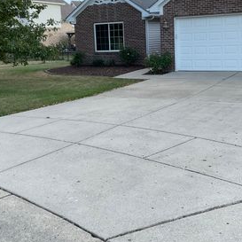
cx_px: 137
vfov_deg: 35.7
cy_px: 79
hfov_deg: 36.0
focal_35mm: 47
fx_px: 372
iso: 16
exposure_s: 1/473
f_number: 1.8
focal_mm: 3
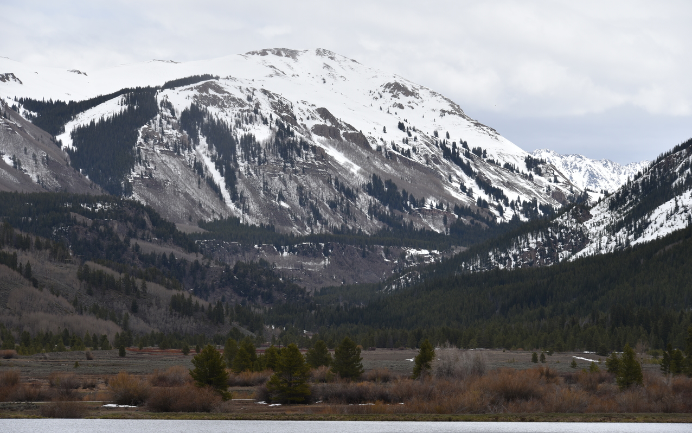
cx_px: 345
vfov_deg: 9.5
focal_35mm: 138
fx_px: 2603
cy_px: 219
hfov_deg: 15.1
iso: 100
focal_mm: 135
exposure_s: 1/400
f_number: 10
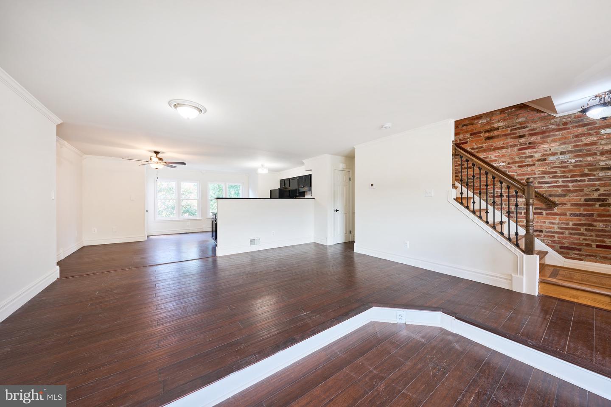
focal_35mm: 12
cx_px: 306
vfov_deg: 90.0
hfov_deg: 112.6
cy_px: 204
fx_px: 204
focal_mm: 12
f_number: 8
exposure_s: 1/10
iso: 100
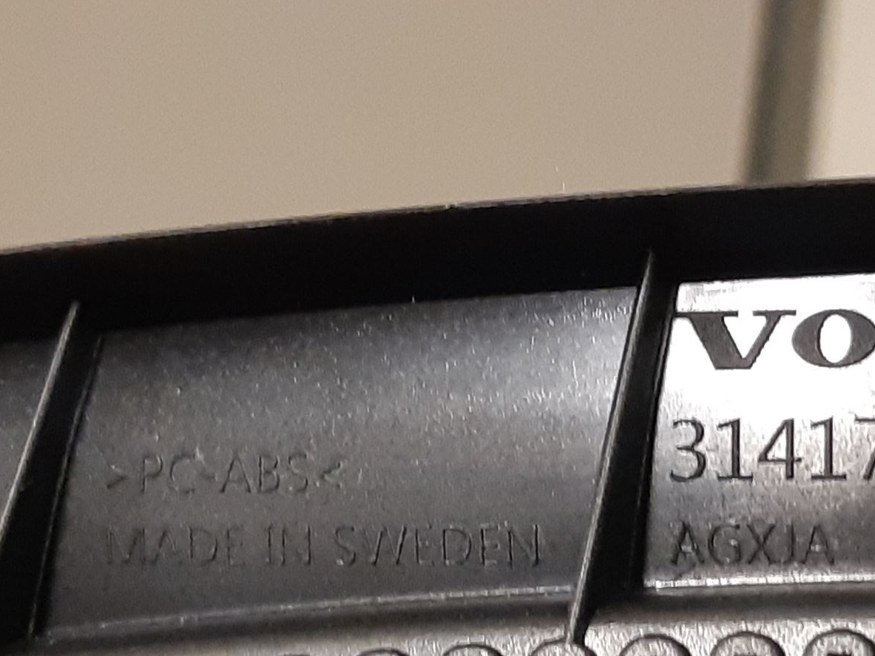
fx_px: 1137
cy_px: 548
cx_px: 624
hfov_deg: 41.2
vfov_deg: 31.2
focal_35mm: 45
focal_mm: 3.93
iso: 250
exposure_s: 1/50
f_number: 1.7
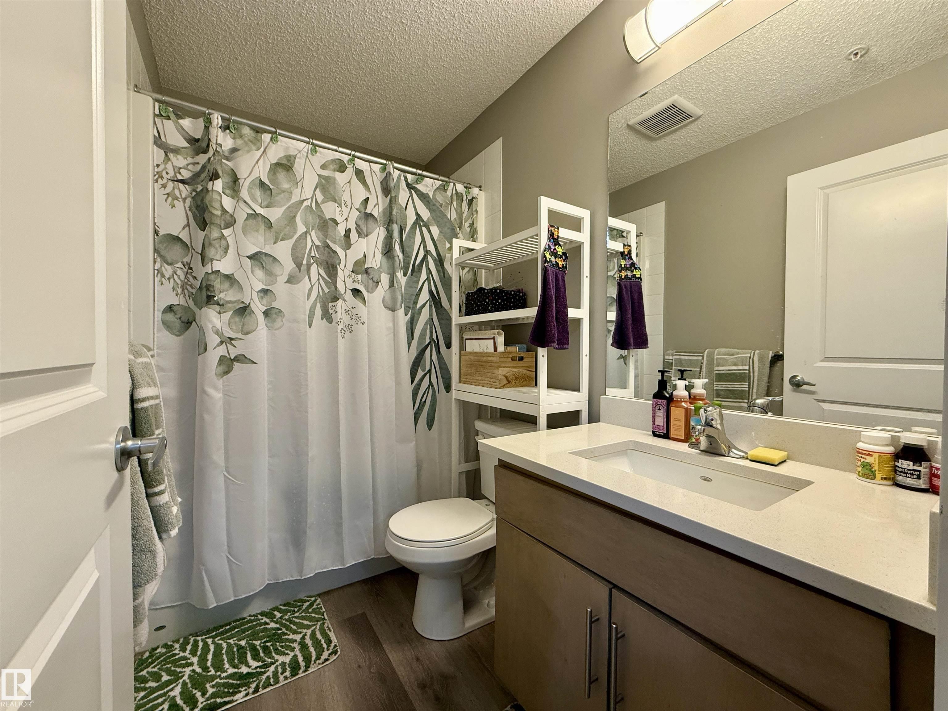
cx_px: 474
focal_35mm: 14
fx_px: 383
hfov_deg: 102.1
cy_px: 356
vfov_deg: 85.7
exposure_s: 1/60
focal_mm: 2.22
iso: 200
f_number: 2.2
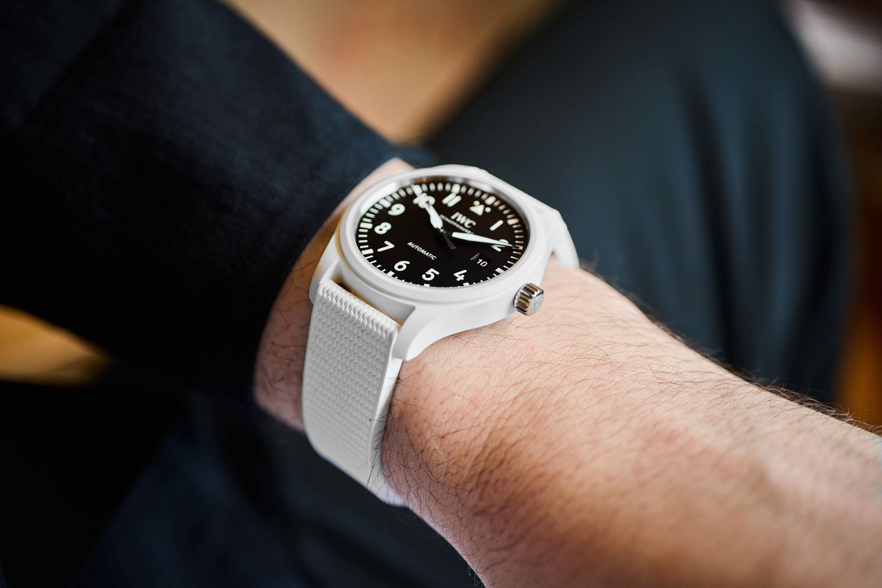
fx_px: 1225
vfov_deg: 27.0
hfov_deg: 39.6
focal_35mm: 50
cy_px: 294
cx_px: 441
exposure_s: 1/400
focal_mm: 50
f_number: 3.5
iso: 800
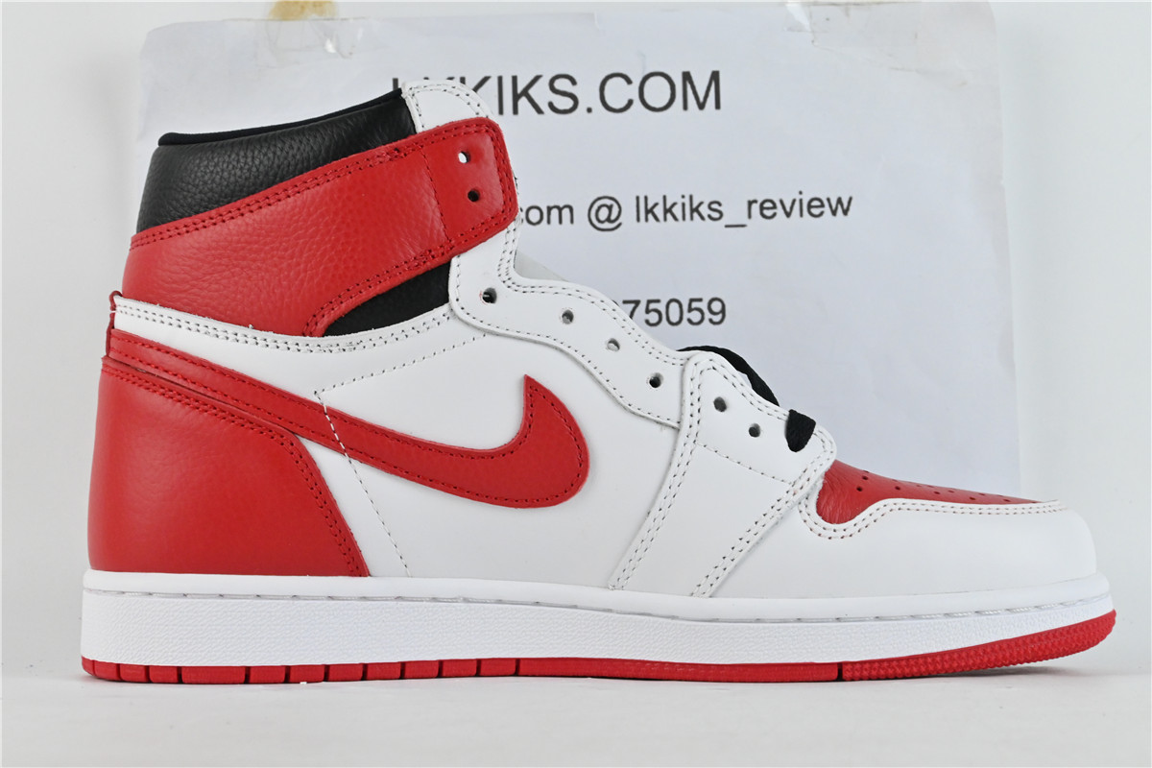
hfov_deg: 34.2
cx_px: 576
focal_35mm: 58
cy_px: 384
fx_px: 1872
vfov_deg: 23.2
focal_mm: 39
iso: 1600
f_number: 11
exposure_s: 1/100
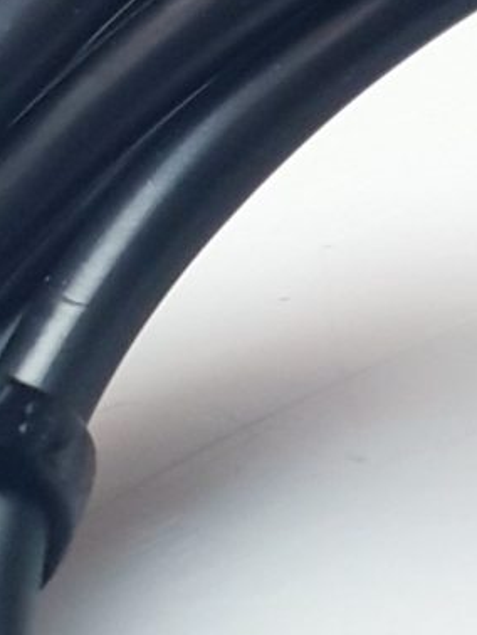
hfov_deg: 7.2
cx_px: 1607
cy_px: -736
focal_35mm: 176
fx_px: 3230
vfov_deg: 10.2
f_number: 2.4
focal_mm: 4.3
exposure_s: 1/50
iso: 160
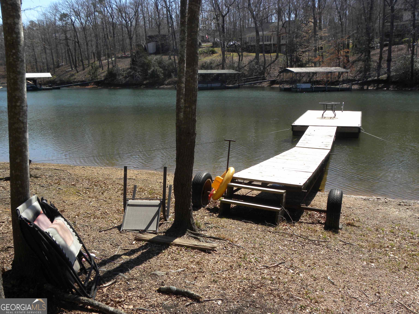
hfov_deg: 55.4
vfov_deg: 42.9
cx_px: 210
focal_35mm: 33
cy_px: 157
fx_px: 399
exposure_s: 1/271
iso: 64
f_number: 5
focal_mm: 5.9
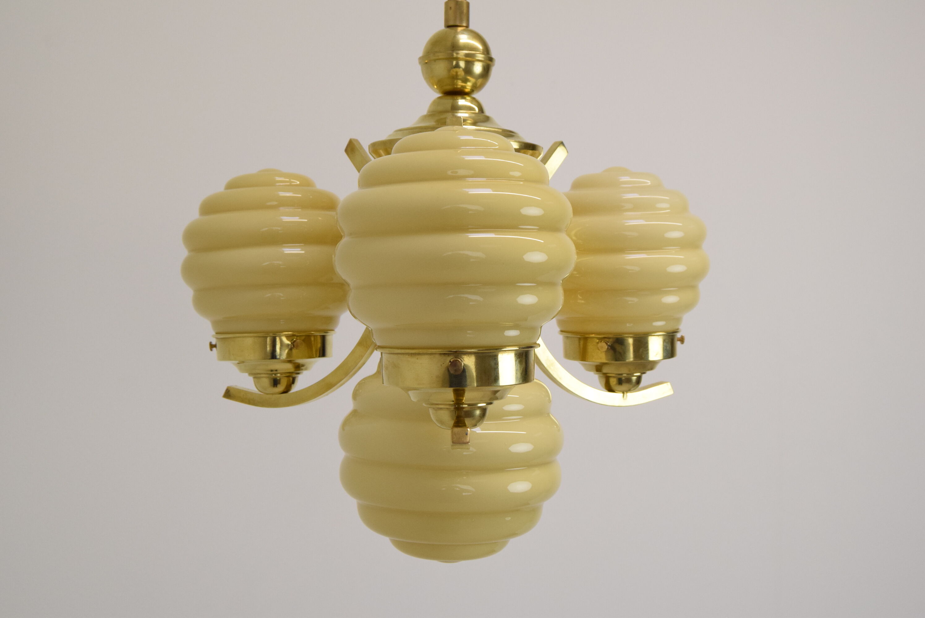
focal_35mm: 46
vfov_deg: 29.0
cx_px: 462
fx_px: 1196
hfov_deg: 42.3
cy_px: 309
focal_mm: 31
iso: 1600
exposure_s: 1/320
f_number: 9
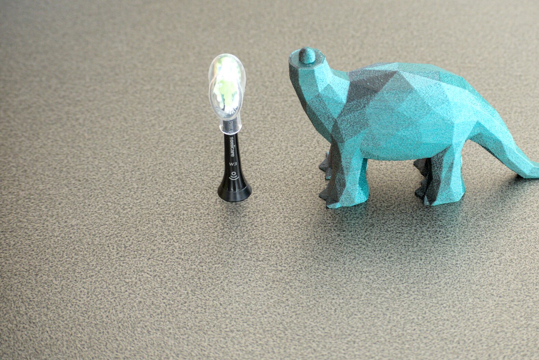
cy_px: 132
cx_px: 341
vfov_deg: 13.2
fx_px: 1558
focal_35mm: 104
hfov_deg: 19.6
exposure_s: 1/125
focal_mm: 55
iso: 800
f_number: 4
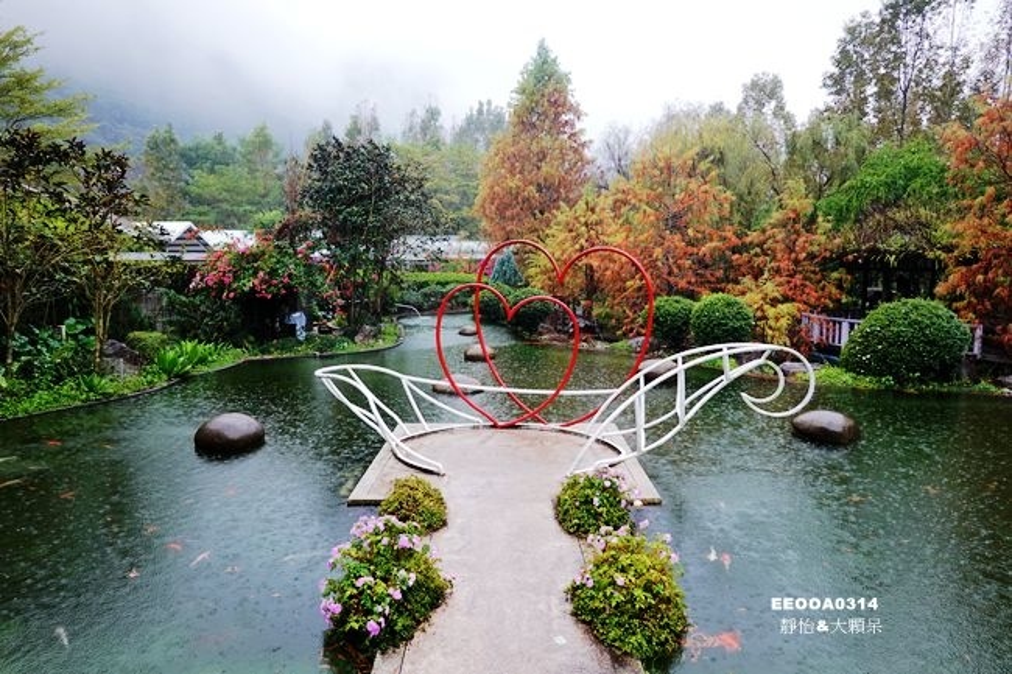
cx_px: 506
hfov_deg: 73.8
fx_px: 674
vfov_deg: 53.1
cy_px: 337
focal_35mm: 24
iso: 125
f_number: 2.8
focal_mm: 9
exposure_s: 1/50
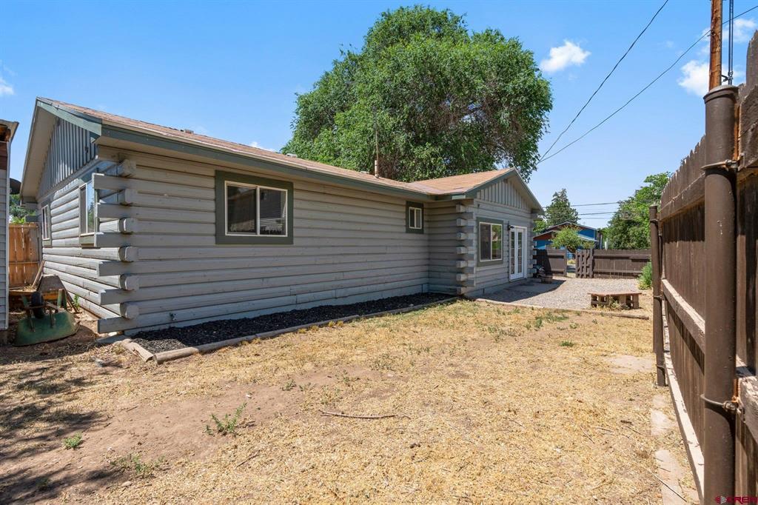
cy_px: 252
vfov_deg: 73.7
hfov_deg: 96.8
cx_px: 379
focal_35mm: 16
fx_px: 337
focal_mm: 16
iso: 400
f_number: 8
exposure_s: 1/800
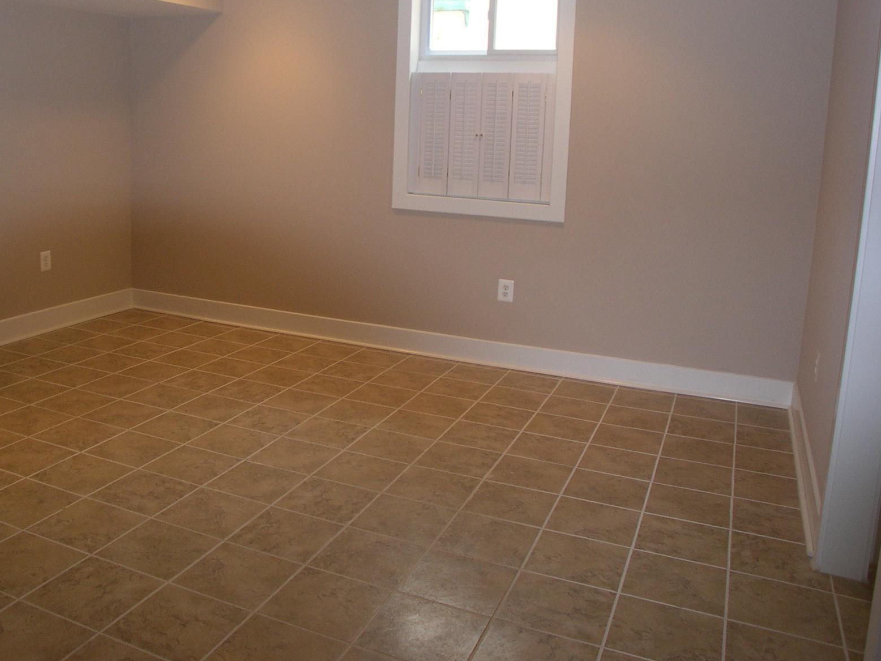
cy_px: 246
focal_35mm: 50
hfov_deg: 37.8
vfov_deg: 29.0
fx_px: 1273
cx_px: 307
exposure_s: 1/30
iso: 100
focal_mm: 8
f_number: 2.8
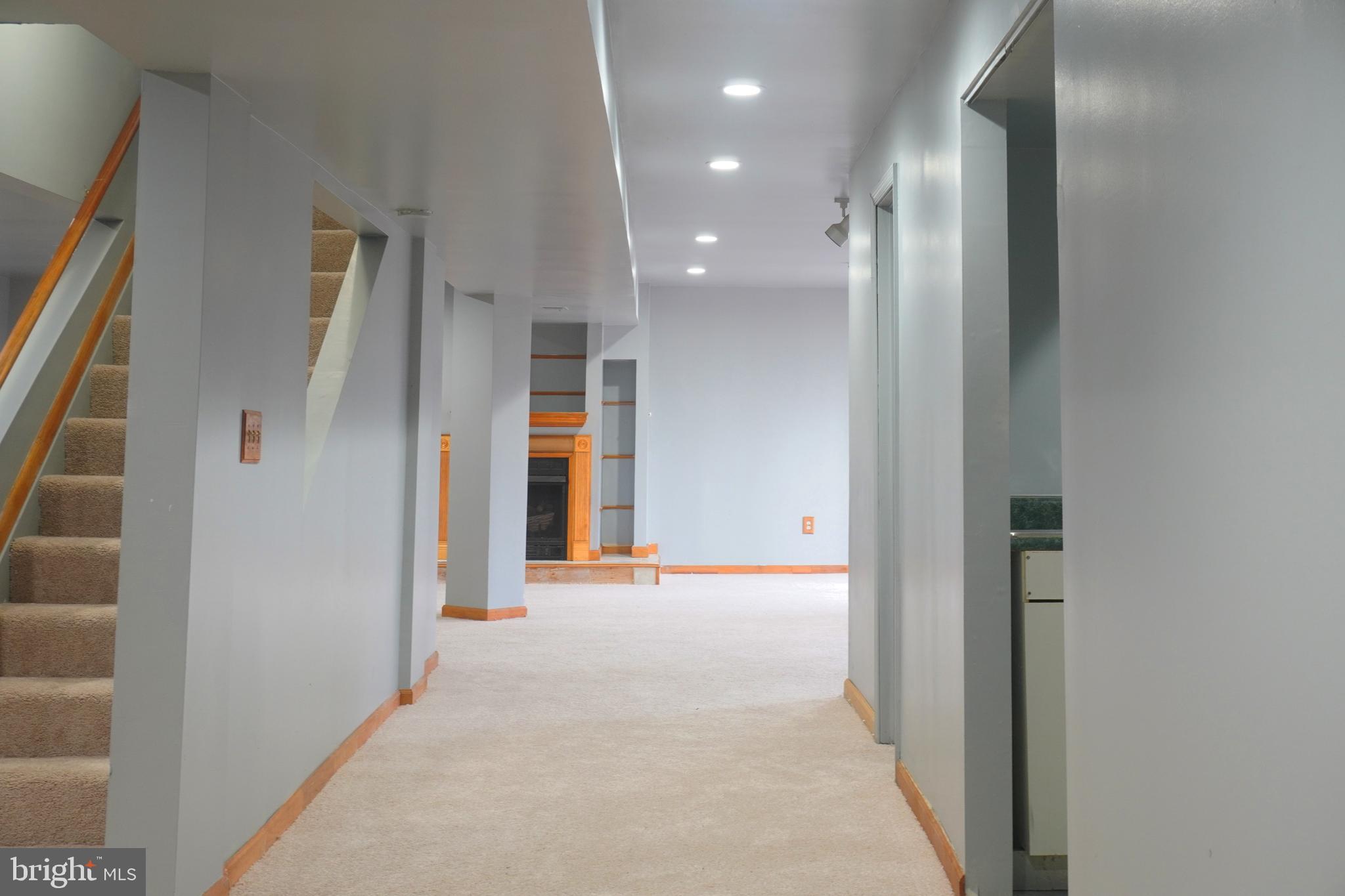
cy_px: 448
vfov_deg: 31.9
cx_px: 672
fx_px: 1569
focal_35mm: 42
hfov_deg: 46.4
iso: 800
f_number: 8
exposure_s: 1/4
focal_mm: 28
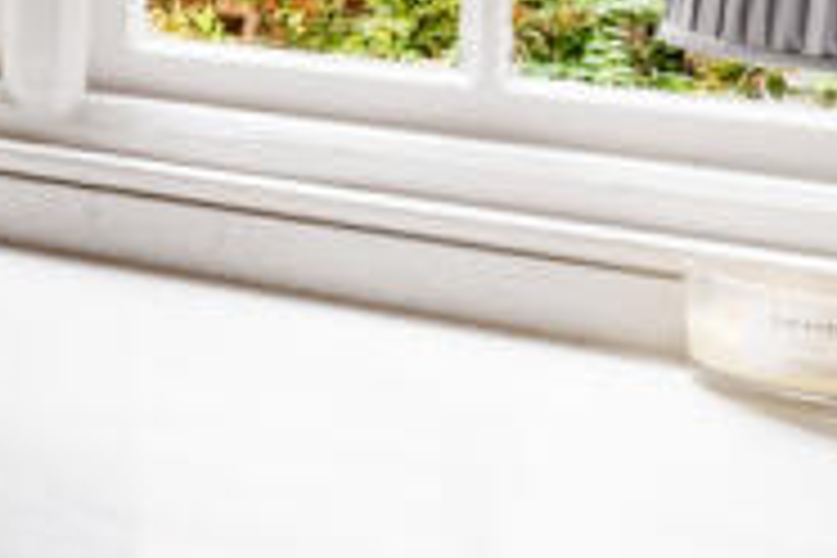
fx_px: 1790
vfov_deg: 16.1
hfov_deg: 13.3
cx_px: -1395
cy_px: -304
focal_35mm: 77
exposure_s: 1/40
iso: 200
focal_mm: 14
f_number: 9
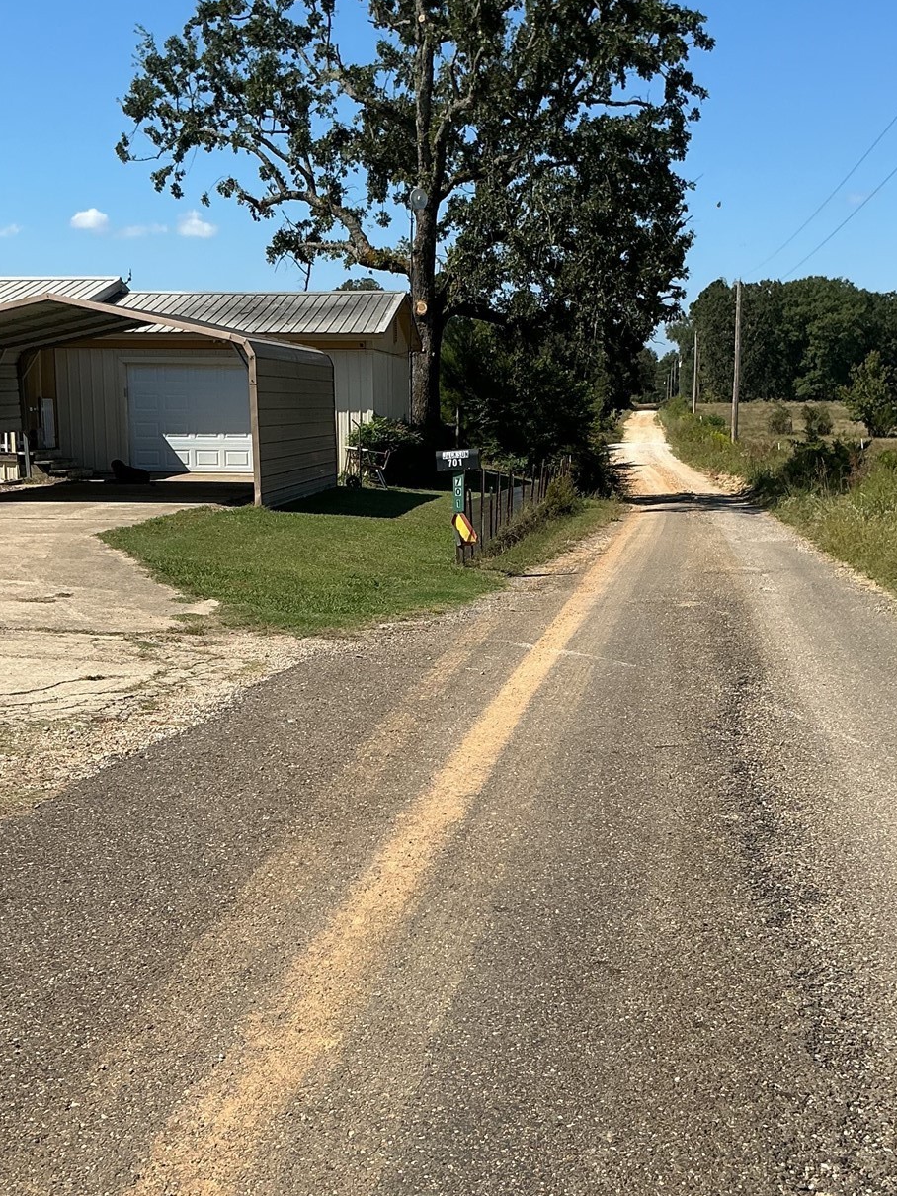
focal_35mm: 46
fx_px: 1589
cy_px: 651
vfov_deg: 41.2
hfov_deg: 31.5
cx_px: 450
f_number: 1.8
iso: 25
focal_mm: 3
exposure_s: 1/2227
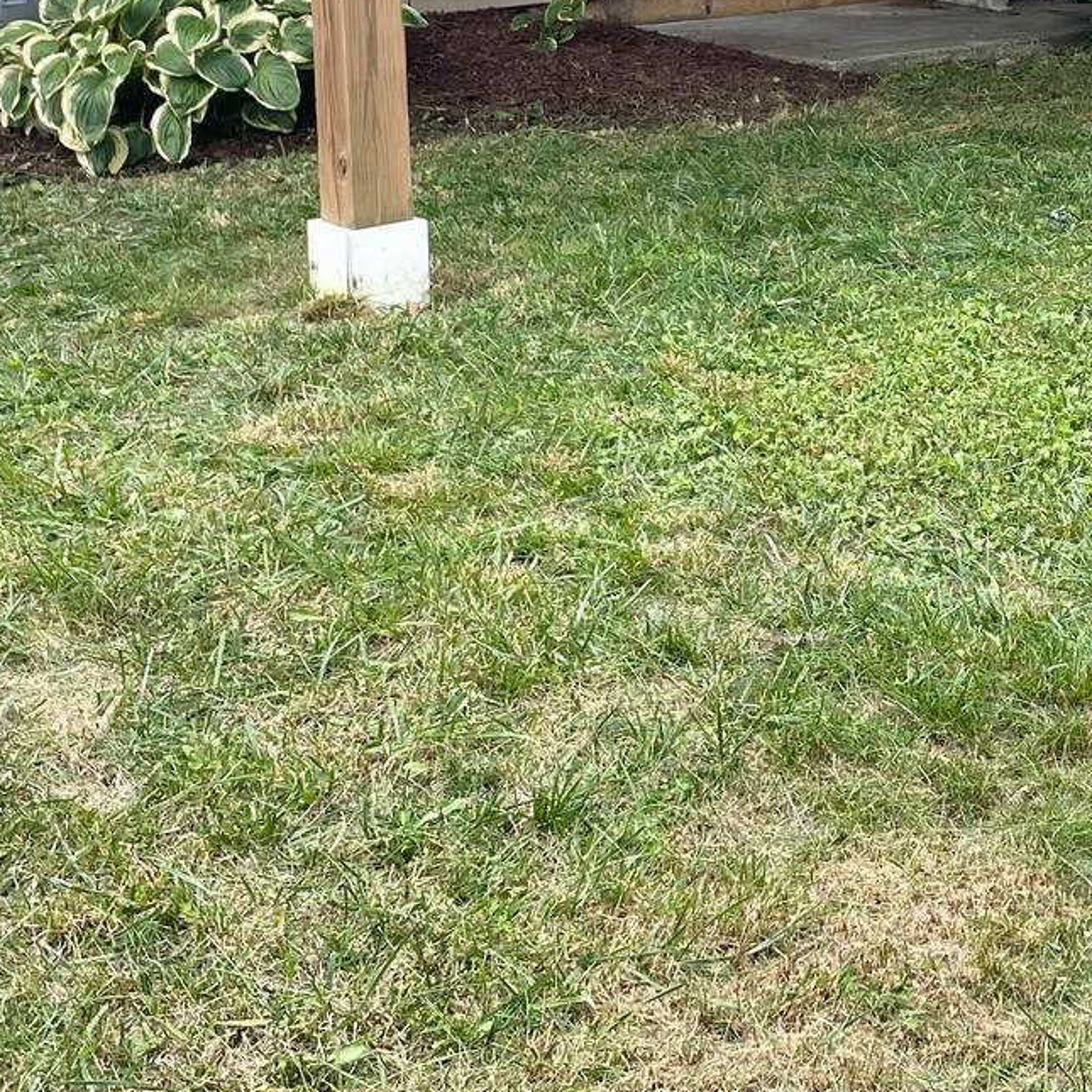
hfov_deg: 23.2
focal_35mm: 73
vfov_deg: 22.8
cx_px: 929
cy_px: 3
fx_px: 2605
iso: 32
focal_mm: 4.2
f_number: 1.6
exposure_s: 1/711
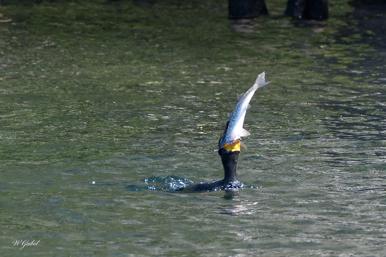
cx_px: 193
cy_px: 128
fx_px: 8039
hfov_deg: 2.8
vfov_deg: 1.8
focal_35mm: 750
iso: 2000
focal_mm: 500
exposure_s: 1/1000
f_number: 8
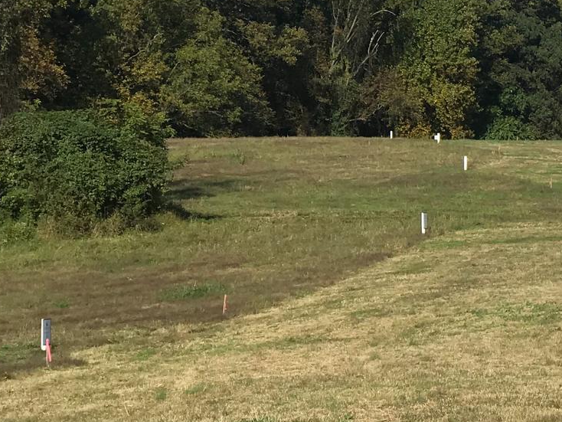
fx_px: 2582
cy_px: 210
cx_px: 761
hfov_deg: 12.0
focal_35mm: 159
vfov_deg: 9.3
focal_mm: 6.6
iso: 20
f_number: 2.8
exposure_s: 1/1064
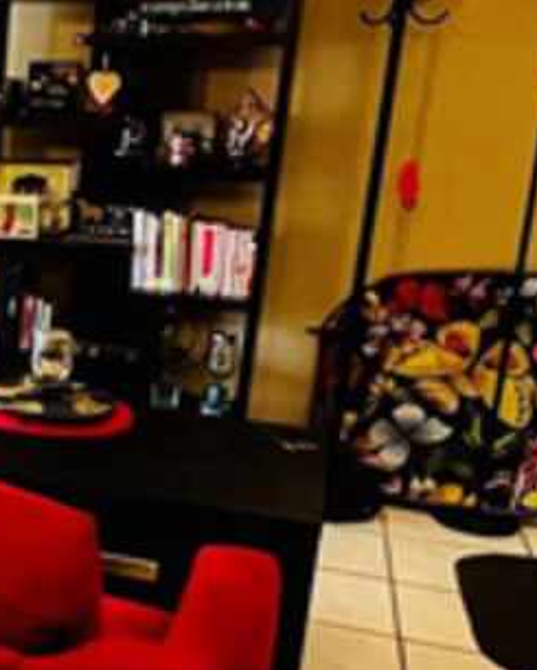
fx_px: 1052
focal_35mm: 53
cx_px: -239
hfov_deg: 23.6
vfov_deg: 35.3
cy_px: 383
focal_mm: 1.57
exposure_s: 1/40
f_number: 1.8
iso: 1000
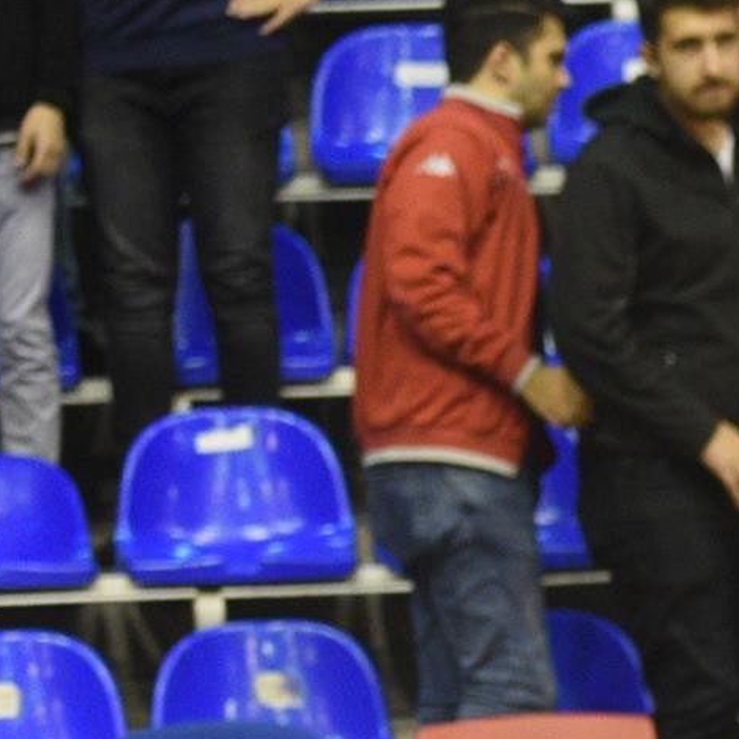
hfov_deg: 3.8
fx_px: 10724
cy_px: 1514
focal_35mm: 444
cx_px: 2546
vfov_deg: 3.9
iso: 1600
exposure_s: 1/200
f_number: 3.5
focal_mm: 70
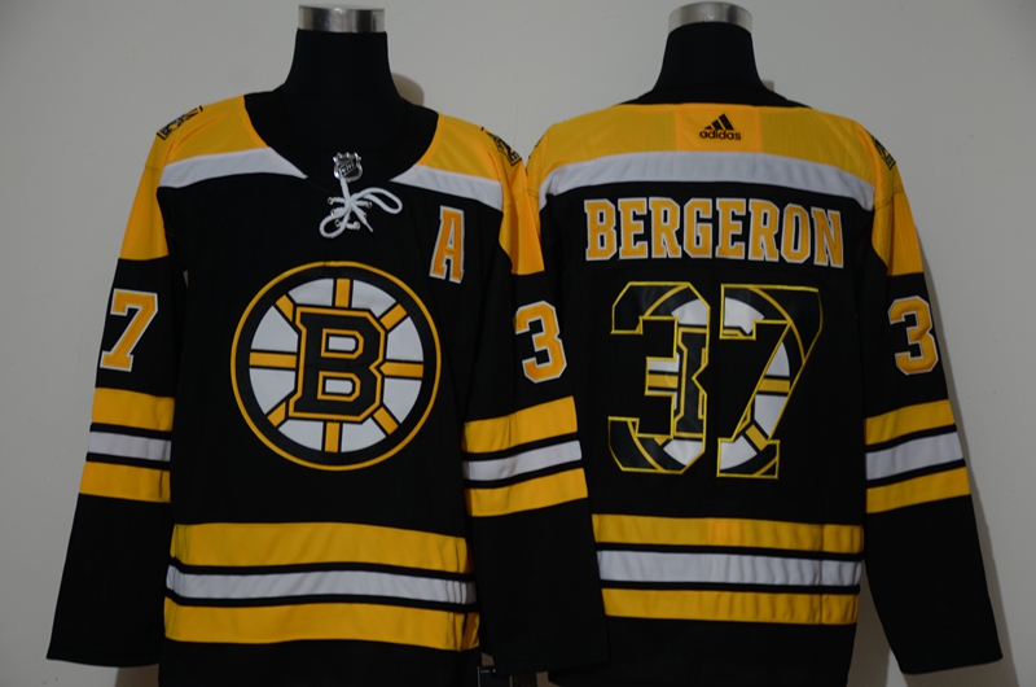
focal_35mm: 75
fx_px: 2154
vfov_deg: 18.1
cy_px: 344
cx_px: 518
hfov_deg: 27.0
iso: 100
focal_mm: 50
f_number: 4.8
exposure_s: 1.3
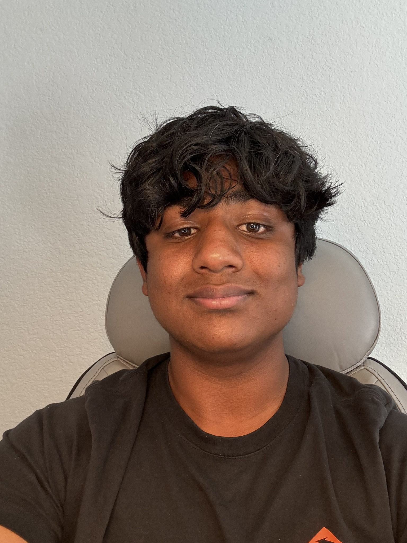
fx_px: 470
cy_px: 272
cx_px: 204
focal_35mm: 30
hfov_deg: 46.8
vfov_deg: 60.0
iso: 200
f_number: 1.9
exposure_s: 1/60
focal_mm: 2.69
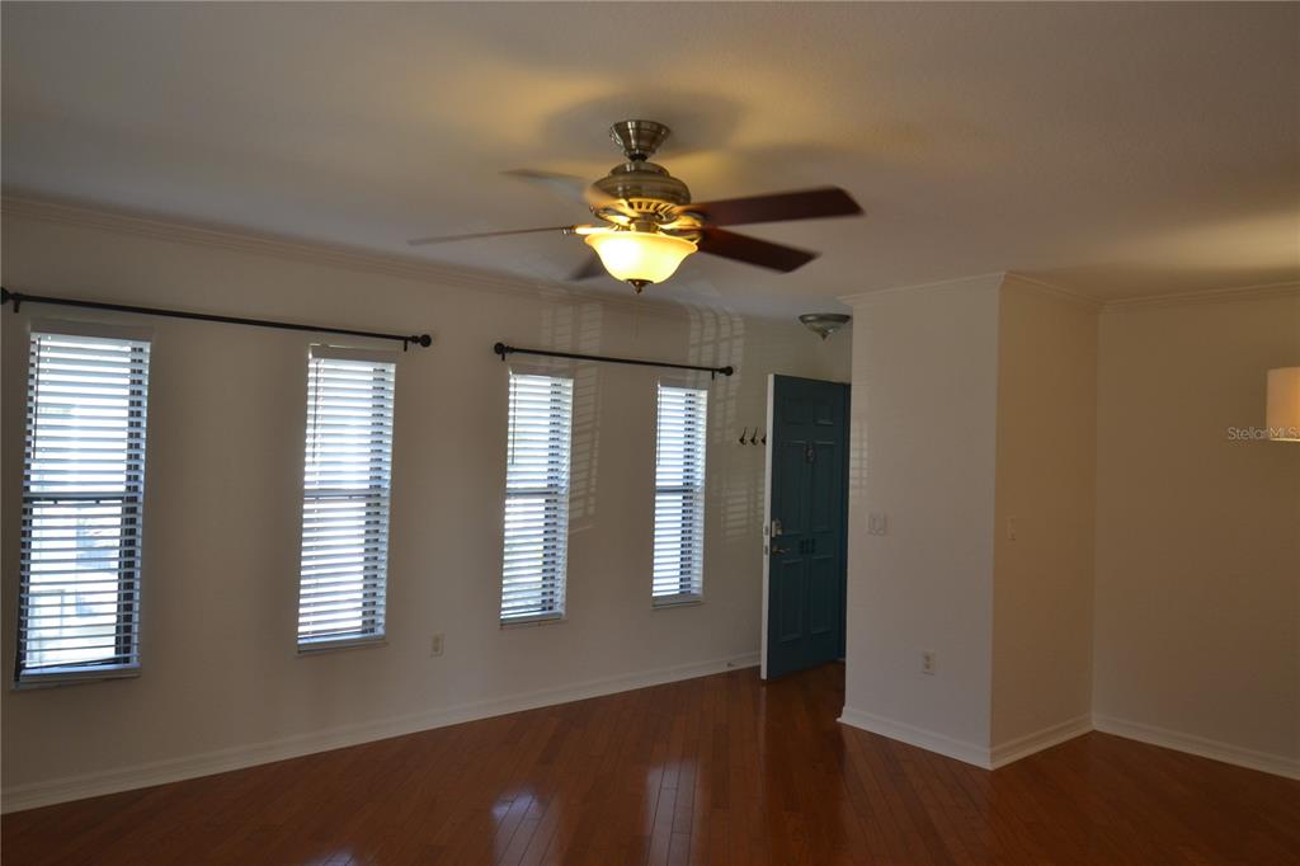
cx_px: 650
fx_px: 866
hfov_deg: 73.8
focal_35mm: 24
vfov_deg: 53.1
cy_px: 433
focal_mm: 16
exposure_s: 1/100
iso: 400
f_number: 5
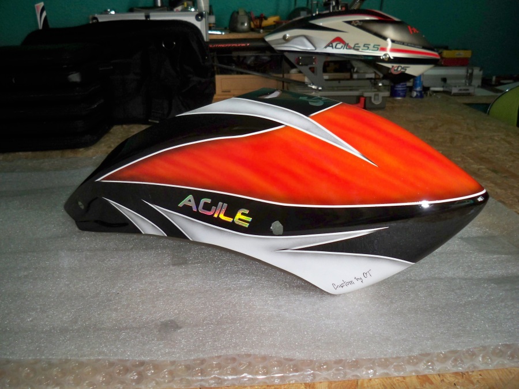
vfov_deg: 40.7
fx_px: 525
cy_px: 194
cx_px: 260
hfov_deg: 52.6
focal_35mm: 35
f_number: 3.1
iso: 200
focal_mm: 6.3
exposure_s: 1/60
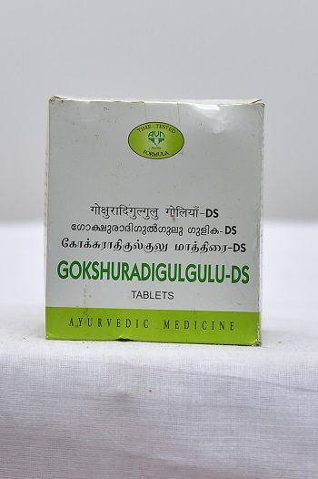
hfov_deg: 19.4
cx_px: 159
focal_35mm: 70
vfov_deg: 28.9
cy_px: 240
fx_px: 929
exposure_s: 1/125
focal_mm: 70
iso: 1600
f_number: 4
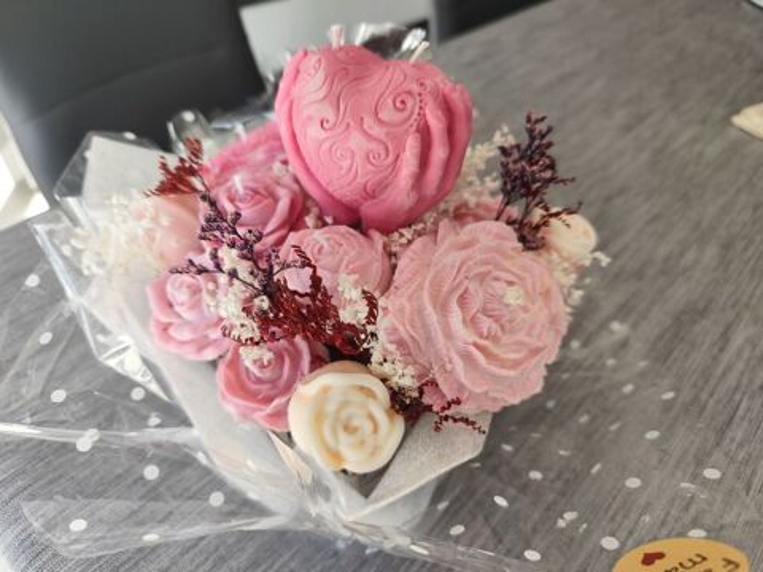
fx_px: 507
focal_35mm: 23
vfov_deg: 58.9
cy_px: 286
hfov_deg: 73.9
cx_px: 382
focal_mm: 6.19
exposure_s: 1/100
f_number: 1.65
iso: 100
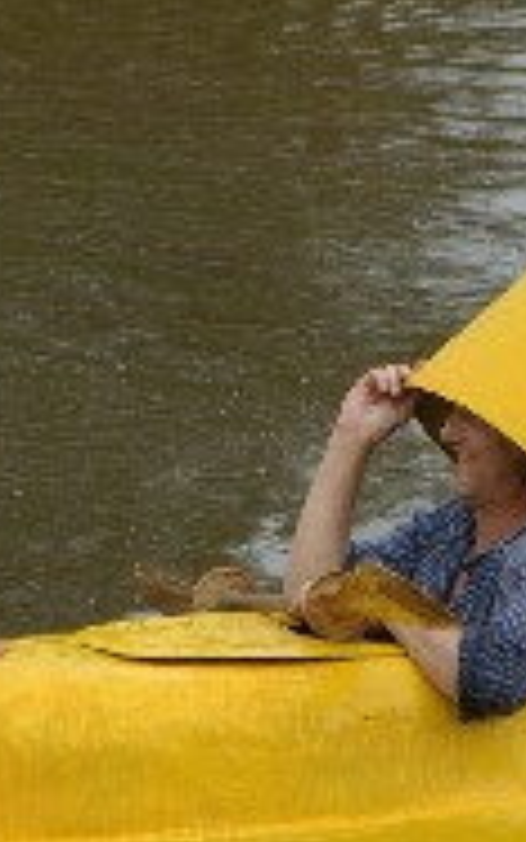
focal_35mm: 406
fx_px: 9310
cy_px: 610
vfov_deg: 5.2
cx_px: 562
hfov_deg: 3.2
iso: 800
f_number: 9.5
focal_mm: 113
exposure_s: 1/500
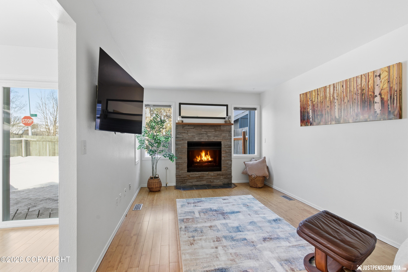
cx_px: 204
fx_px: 181
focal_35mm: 16
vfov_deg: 73.7
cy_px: 136
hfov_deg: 96.7
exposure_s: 1/25
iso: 100
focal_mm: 16
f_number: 8
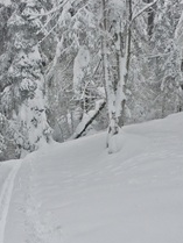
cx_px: 94
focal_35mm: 61
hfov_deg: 24.0
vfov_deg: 31.3
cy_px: 171
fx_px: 430
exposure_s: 1/237
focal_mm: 4.15
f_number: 2.2
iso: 25
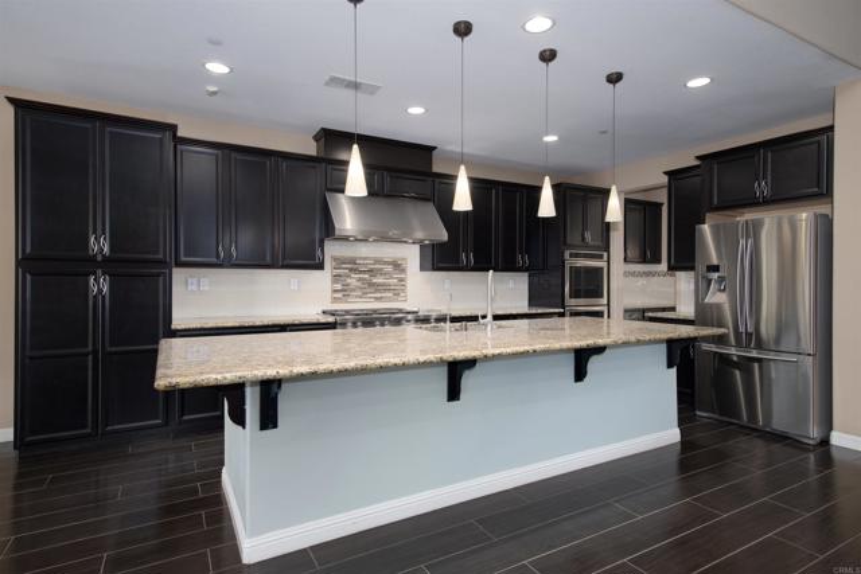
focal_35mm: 19
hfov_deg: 86.9
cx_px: 430
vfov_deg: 64.6
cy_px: 287
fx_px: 454
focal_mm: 19
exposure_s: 1/100
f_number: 7.1
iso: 320
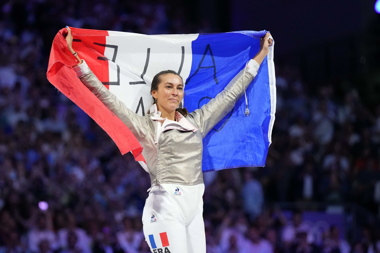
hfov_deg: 8.2
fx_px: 2639
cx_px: 190
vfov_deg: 5.5
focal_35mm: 250
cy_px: 126
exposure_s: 1/2000
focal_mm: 167
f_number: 2.8
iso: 4000
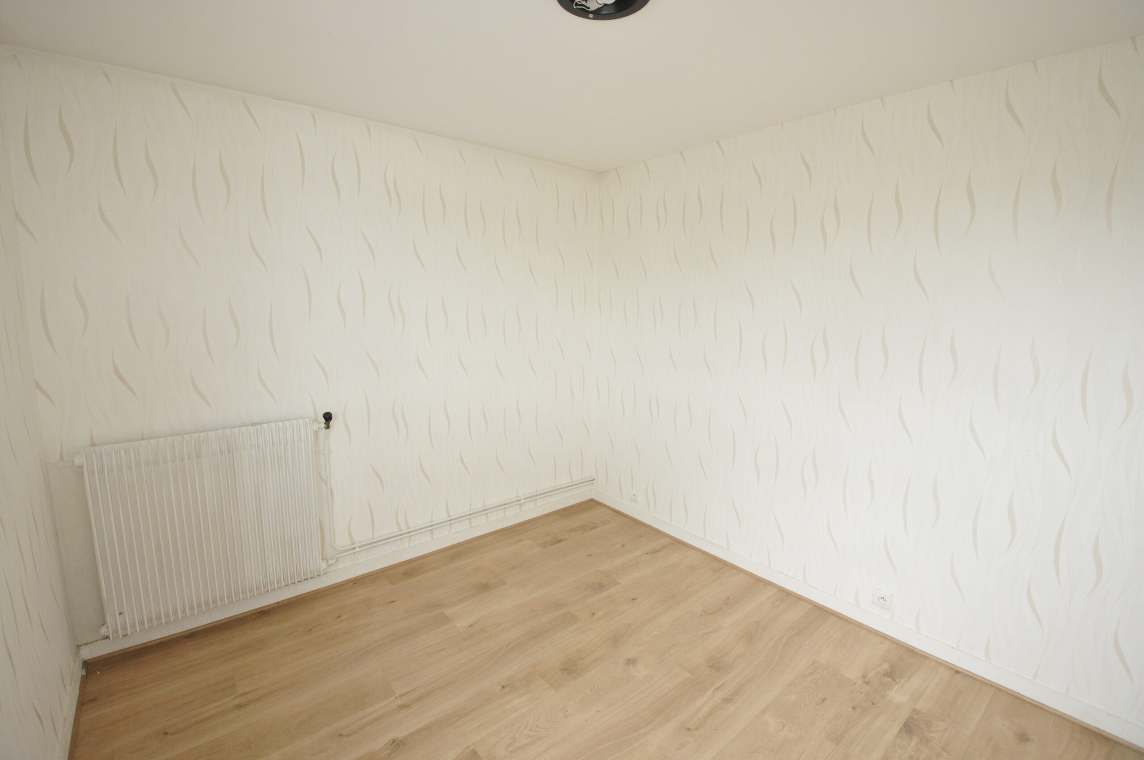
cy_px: 380
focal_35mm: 15
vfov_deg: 77.2
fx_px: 476
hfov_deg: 100.5
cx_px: 572
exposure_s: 1/60
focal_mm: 10
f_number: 5
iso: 1250
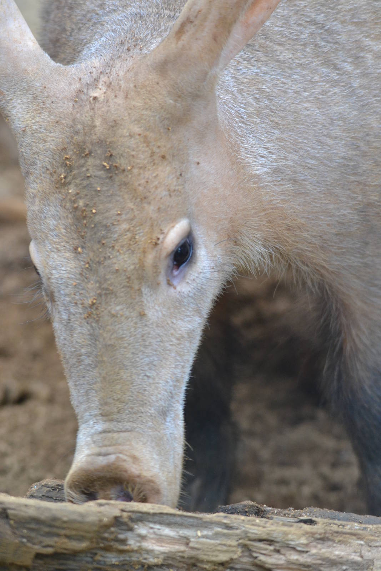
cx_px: 190
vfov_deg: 9.1
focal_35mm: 225
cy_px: 286
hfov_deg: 6.1
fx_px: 3571
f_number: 5
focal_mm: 150
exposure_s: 1/500
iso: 1400
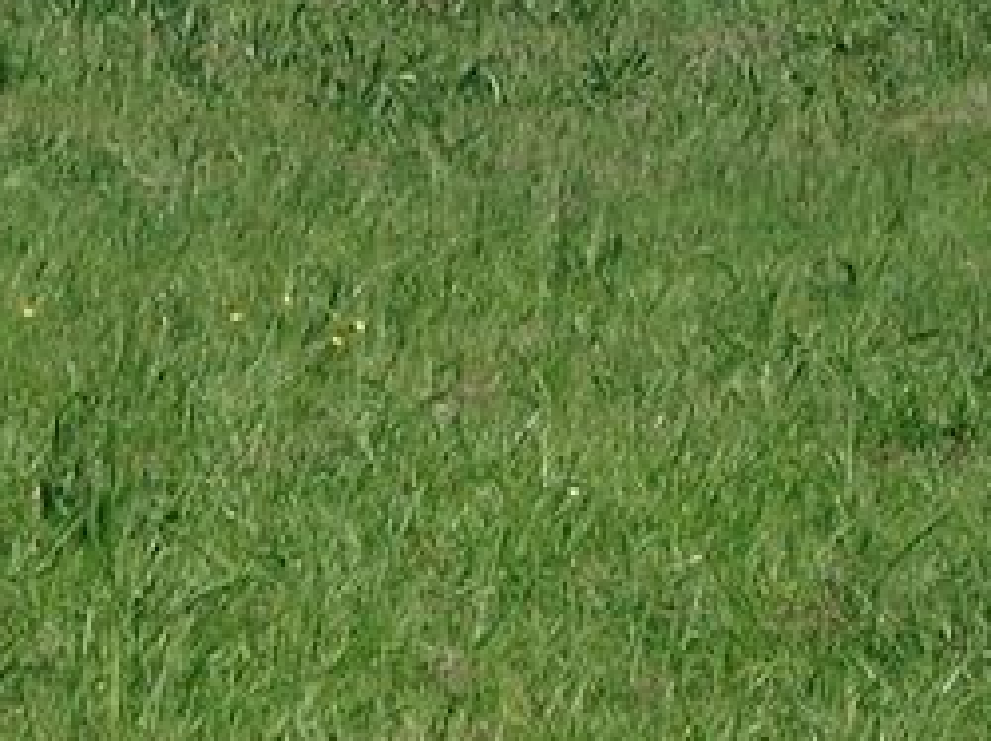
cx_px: 396
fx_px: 12556
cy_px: -654
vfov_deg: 3.4
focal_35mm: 439
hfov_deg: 4.5
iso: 50
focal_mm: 17.4
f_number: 4.8
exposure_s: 1/400
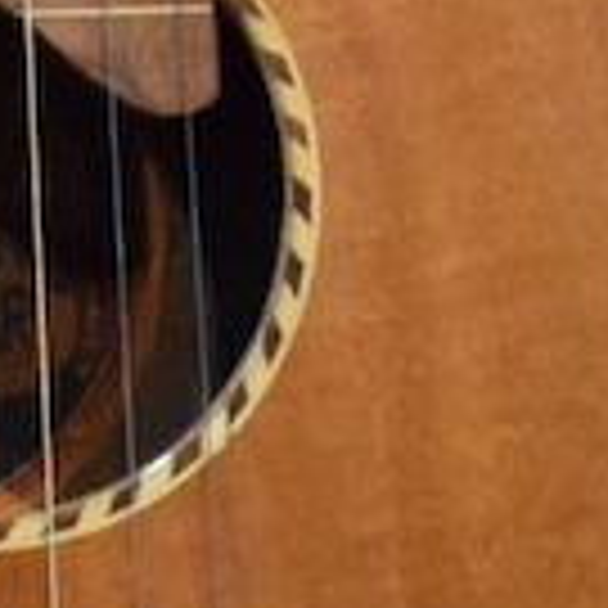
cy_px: -414
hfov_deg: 4.3
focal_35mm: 410
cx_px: -117
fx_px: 8142
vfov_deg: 4.2
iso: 2800
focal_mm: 29
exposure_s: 1/30
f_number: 4.2
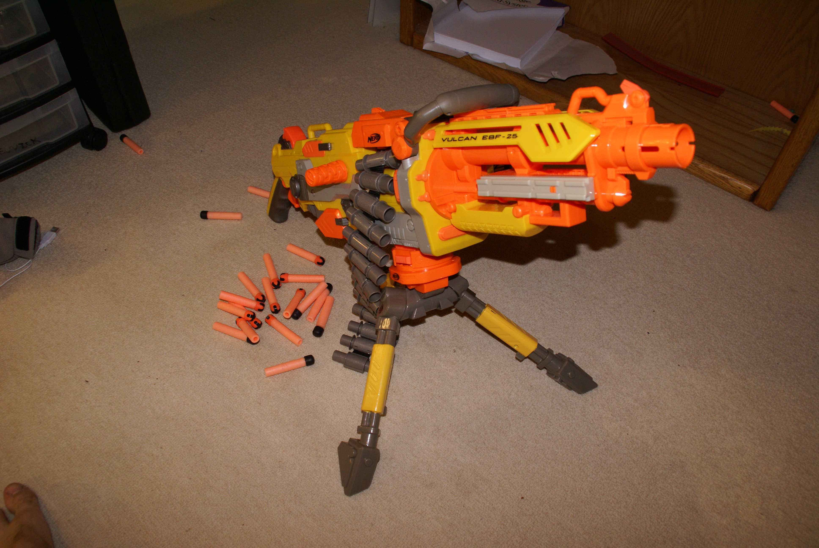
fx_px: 615
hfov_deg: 67.3
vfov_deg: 48.0
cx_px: 410
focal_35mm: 27
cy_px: 274
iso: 400
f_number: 5.6
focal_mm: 18
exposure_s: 1/60
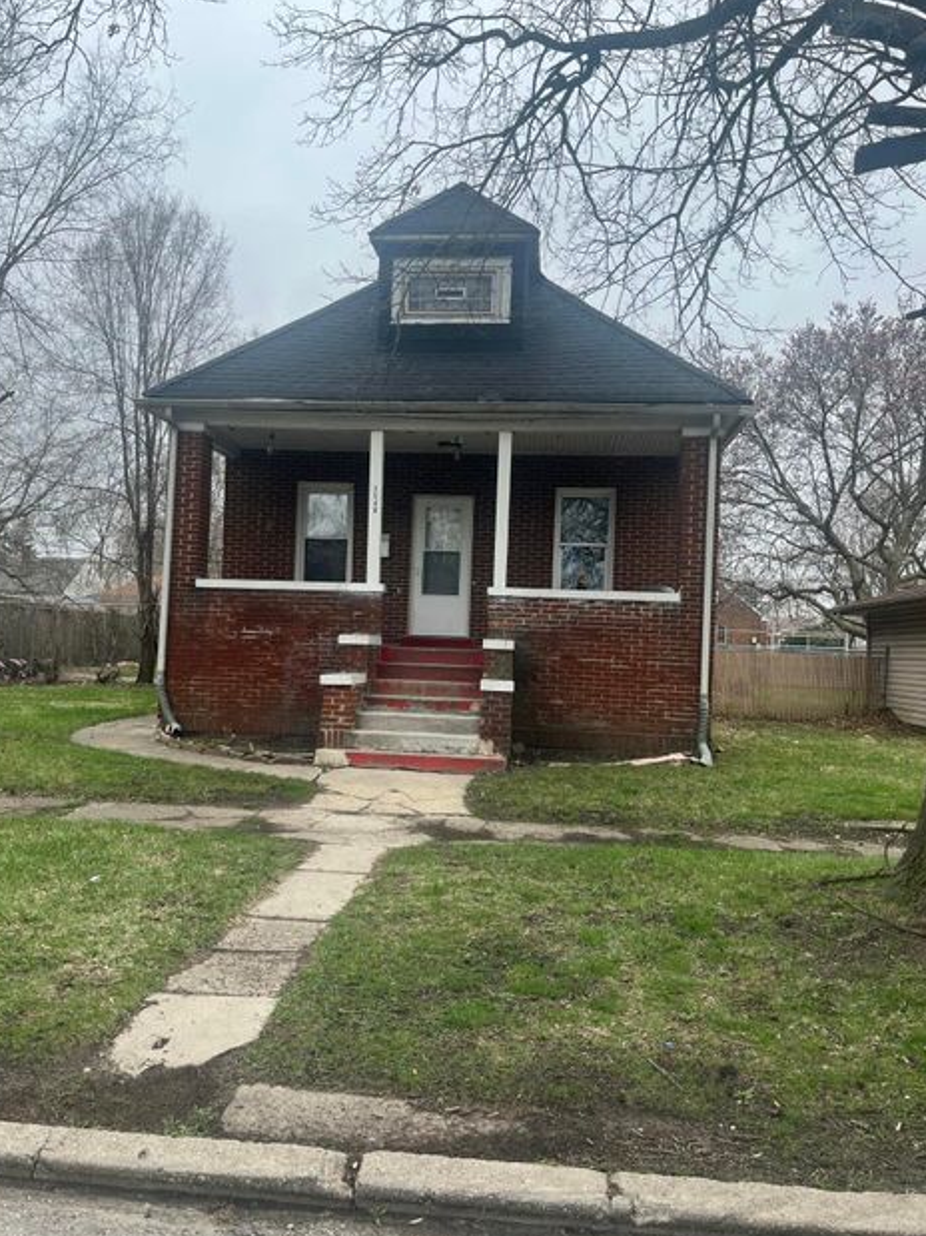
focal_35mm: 28
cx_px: 439
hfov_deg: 49.7
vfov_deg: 63.5
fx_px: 999
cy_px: 622
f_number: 1.6
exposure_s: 1/992
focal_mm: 5.1
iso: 50
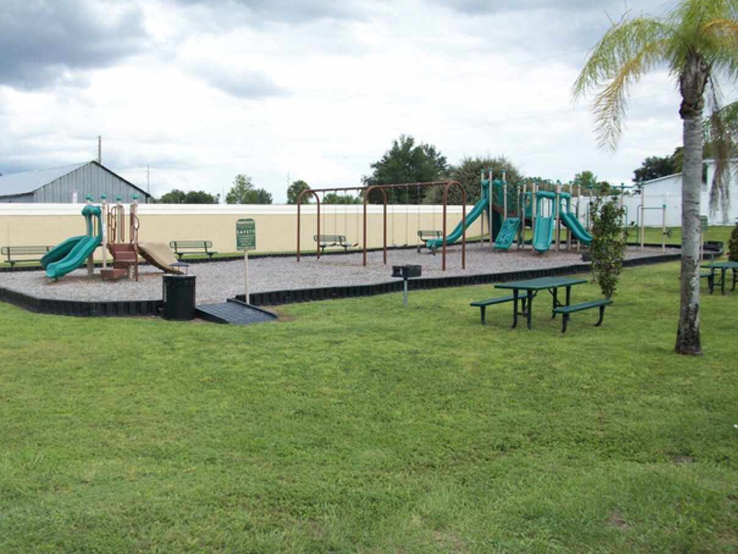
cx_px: 352
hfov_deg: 51.3
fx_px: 768
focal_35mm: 36
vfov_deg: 39.7
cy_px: 270
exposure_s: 1/478
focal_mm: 5.7
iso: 64
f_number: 2.8
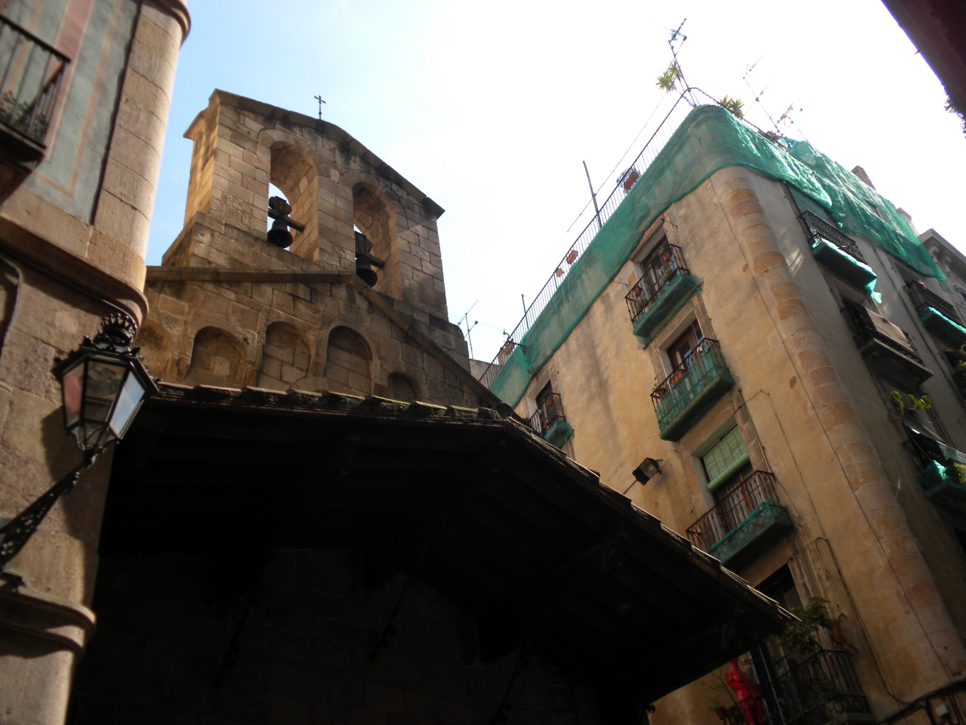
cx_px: 483
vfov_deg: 38.7
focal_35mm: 37
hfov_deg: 50.1
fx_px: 1033
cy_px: 362
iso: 64
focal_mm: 6.6
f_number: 3.5
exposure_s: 1/443
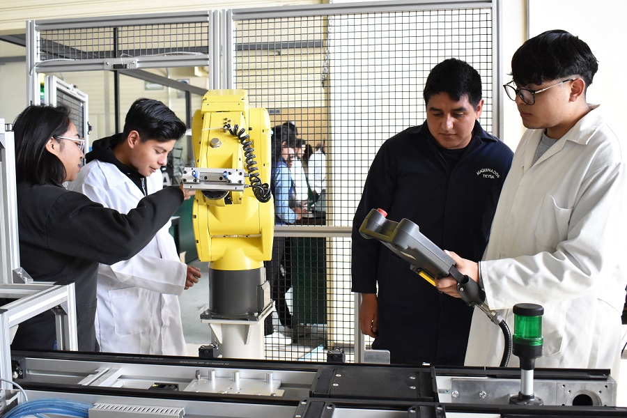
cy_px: 209
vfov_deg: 41.7
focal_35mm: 32
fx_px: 549
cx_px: 314
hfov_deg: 59.5
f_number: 3.8
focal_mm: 21
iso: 1600
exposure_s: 1/80
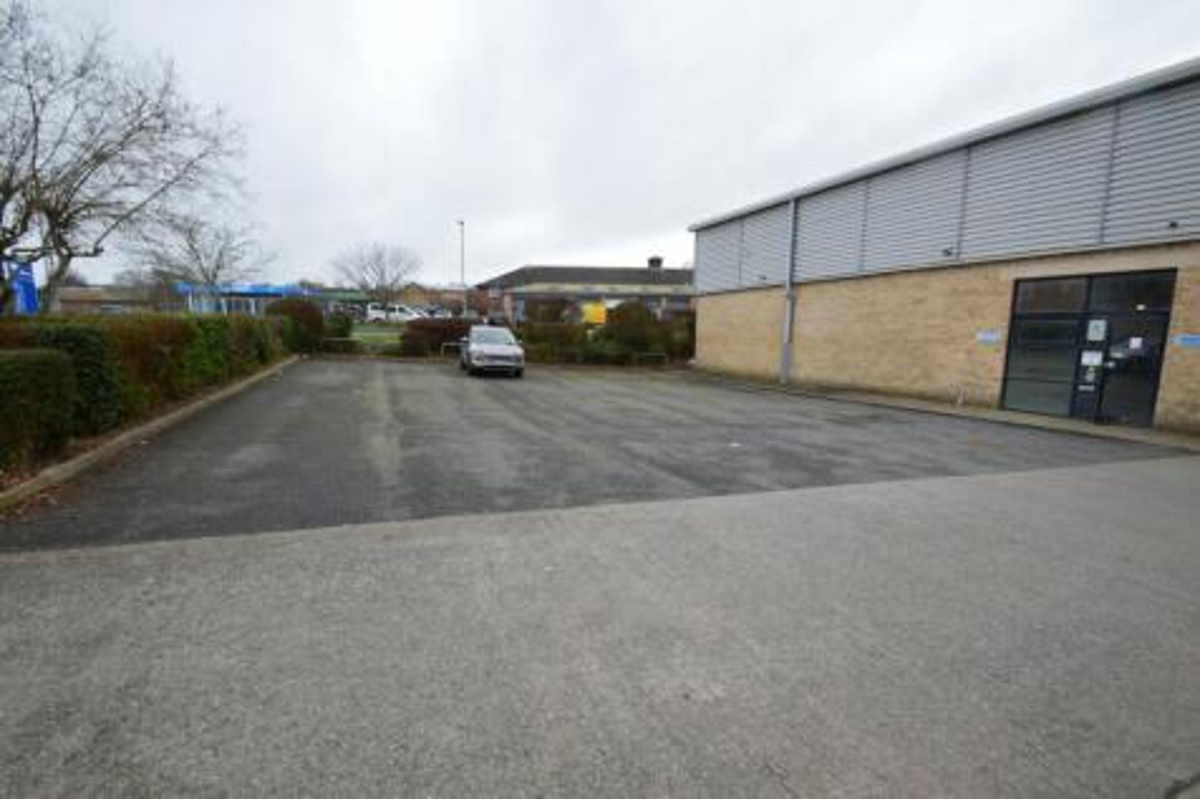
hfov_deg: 100.4
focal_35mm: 15
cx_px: 600
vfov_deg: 77.3
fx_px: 500
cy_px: 400
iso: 400
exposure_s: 1/160
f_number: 9
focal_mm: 10
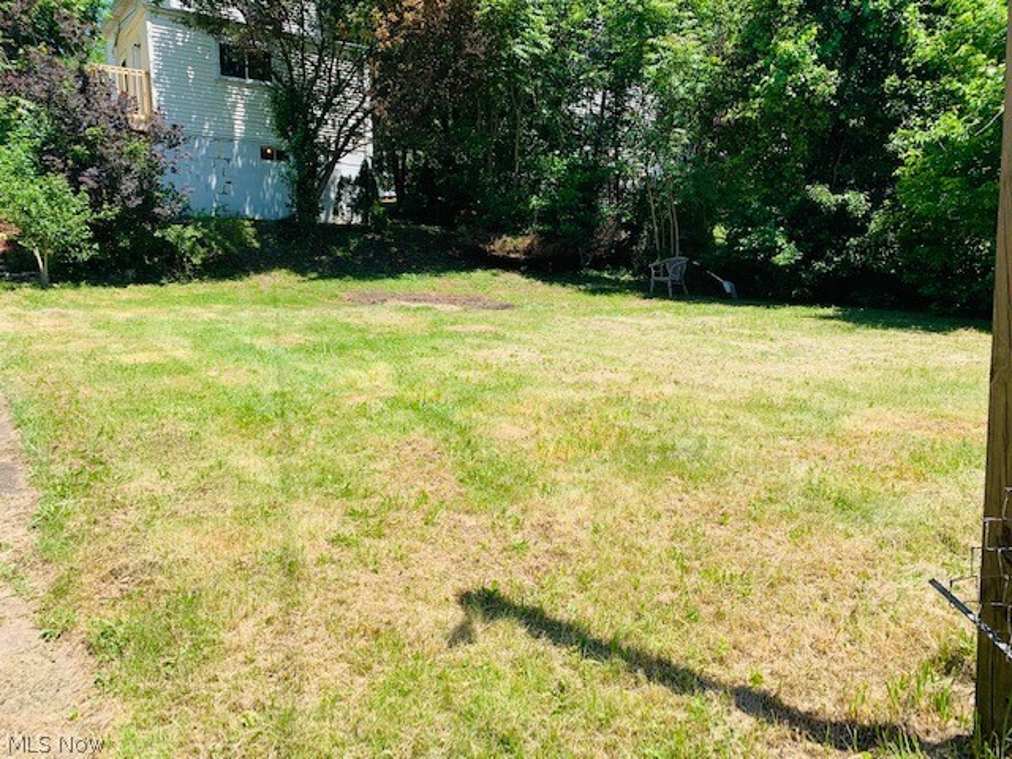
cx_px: 506
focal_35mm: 26
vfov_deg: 53.1
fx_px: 760
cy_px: 380
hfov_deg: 67.3
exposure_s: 1/1490
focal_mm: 4.25
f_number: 1.8
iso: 25
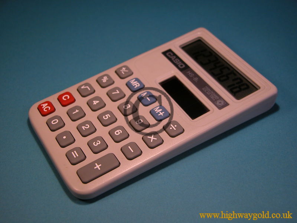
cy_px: 112
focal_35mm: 58
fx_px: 498
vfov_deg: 25.2
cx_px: 148
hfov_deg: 33.2
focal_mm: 14.7
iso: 100
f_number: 3.1
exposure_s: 1/250
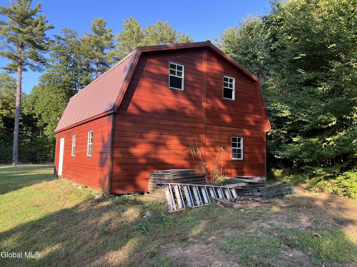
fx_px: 268
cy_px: 134
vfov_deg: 53.1
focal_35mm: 26
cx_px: 178
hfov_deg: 67.3
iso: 50
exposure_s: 1/476
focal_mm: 5.7
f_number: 1.5
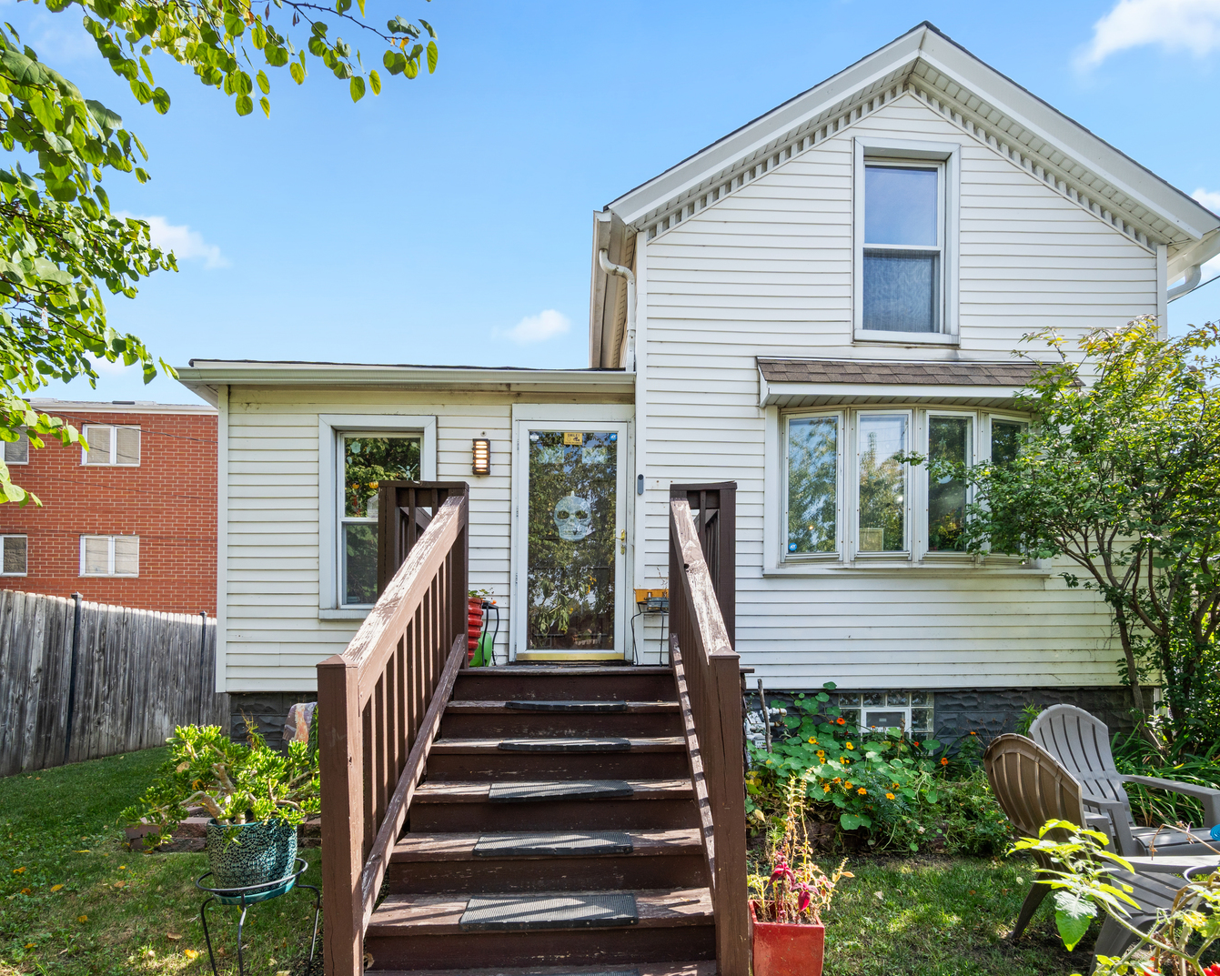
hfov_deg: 89.6
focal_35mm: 17
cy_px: 487
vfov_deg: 77.0
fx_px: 614
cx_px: 624
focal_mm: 10
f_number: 8
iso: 100
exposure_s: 1/100
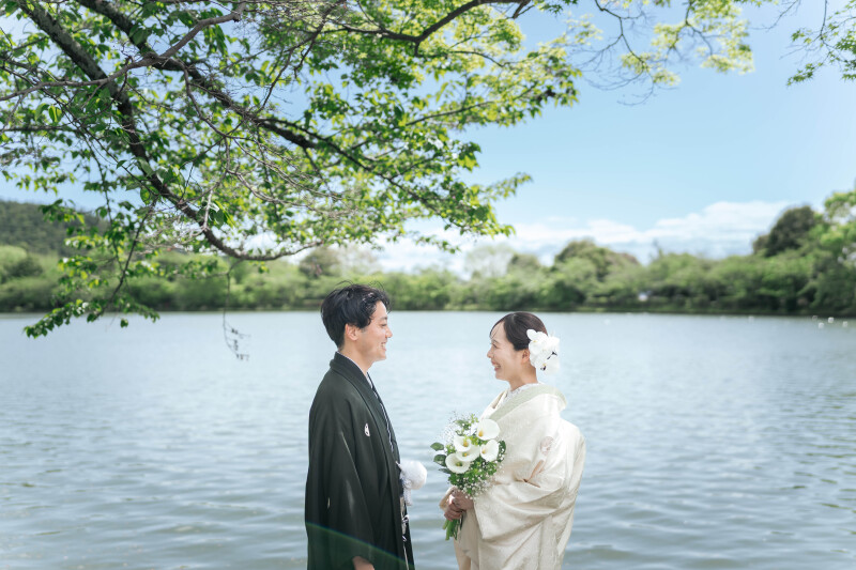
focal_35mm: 35
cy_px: 285
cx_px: 428
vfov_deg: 37.8
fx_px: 832
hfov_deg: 54.4
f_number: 1.8
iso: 50
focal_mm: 35
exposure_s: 1/2000
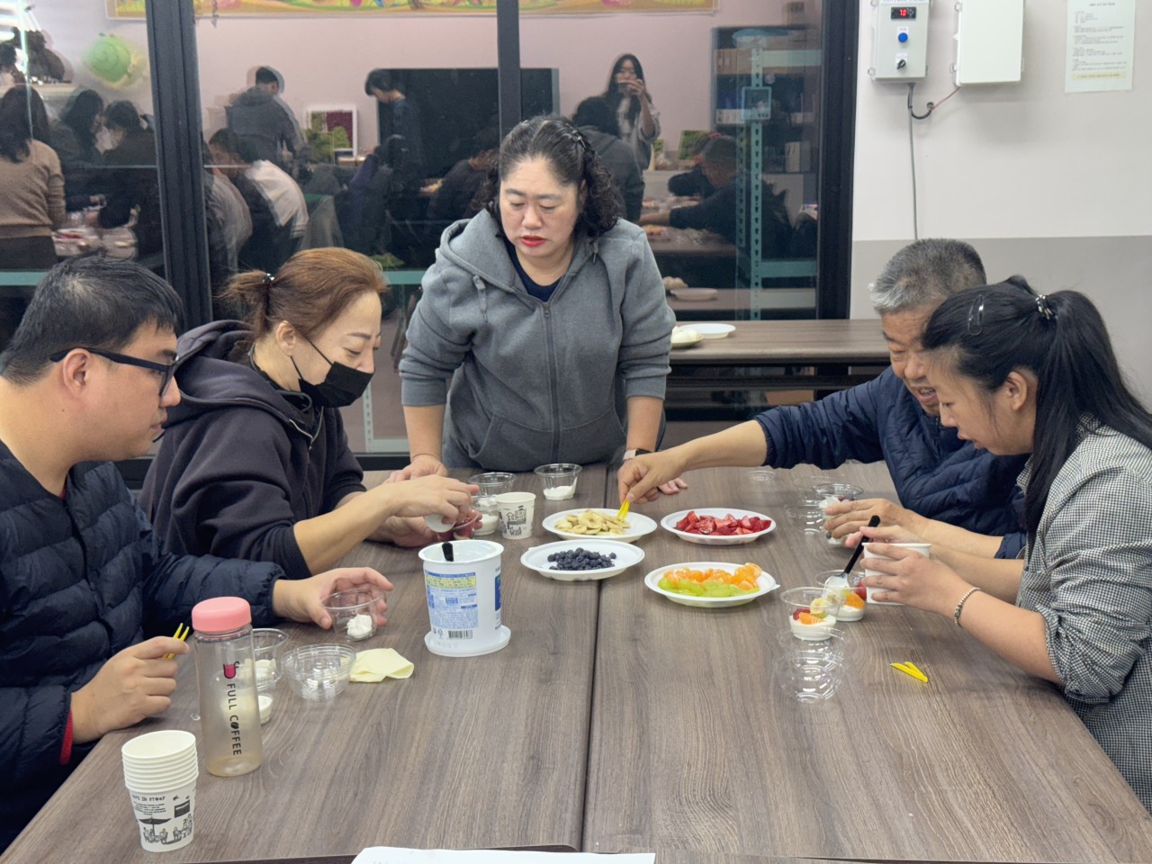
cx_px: 576
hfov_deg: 39.7
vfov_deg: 30.3
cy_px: 432
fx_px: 1597
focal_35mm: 48
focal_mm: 6.76
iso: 160
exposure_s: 1/120
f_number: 1.78
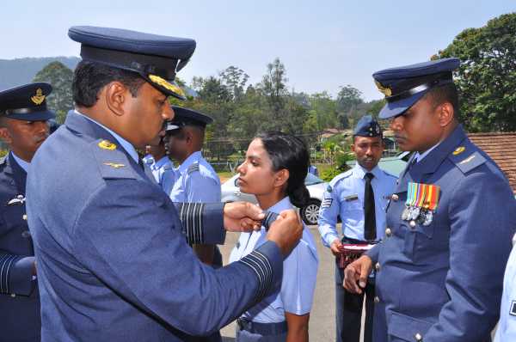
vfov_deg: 39.8
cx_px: 258
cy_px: 171
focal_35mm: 33
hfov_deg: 57.3
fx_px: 472
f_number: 13
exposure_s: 1/160
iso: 200
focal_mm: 22
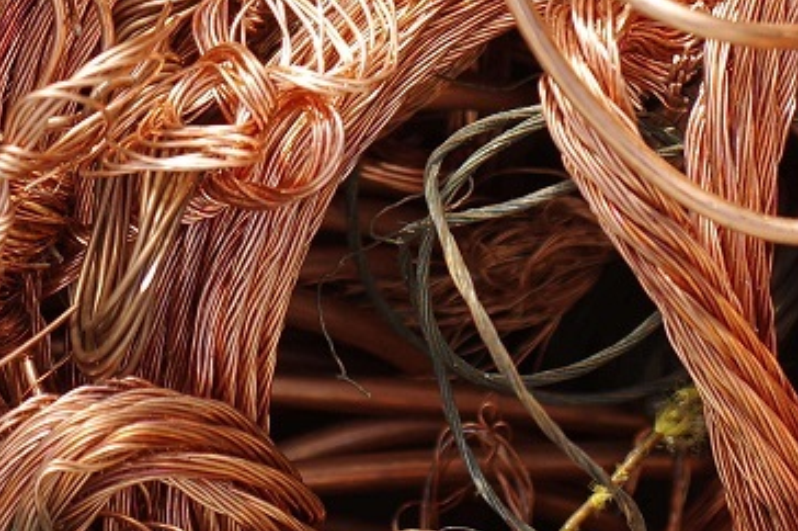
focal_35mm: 463
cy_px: -388
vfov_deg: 3.0
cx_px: 142
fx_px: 10254
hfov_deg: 4.5
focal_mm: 75
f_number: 4.5
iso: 100
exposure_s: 1/125
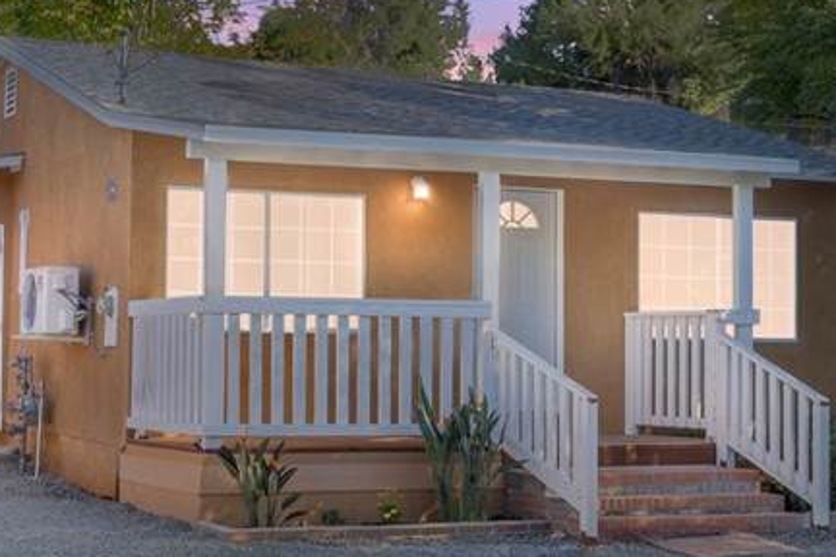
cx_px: 314
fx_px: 1927
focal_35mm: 83
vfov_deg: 16.5
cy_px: 264
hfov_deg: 24.4
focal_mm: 35
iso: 50
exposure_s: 1/5
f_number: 22
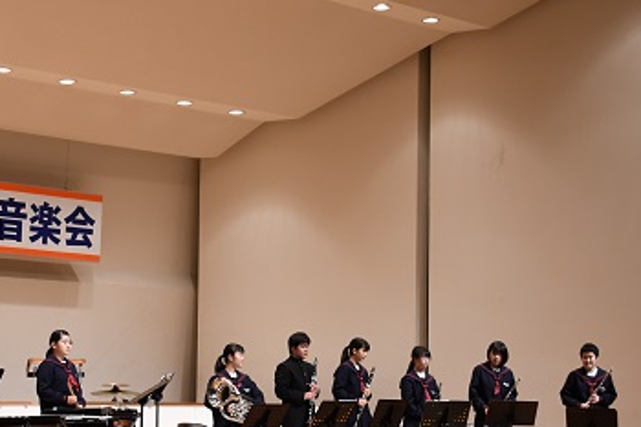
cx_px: 225
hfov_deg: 21.4
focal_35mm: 95
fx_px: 1691
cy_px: 299
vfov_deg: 14.4
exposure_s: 1/100
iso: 1000
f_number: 5
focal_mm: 35
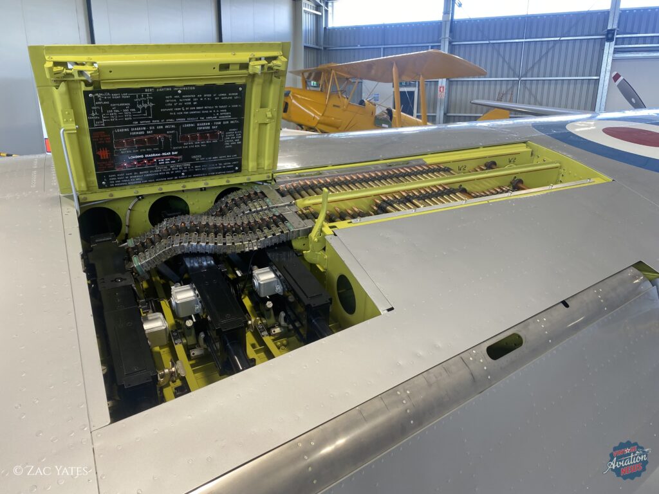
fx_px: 495
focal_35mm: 26
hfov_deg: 67.3
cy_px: 247
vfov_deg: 53.1
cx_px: 330
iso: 64
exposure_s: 1/100
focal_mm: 4.25
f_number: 1.8
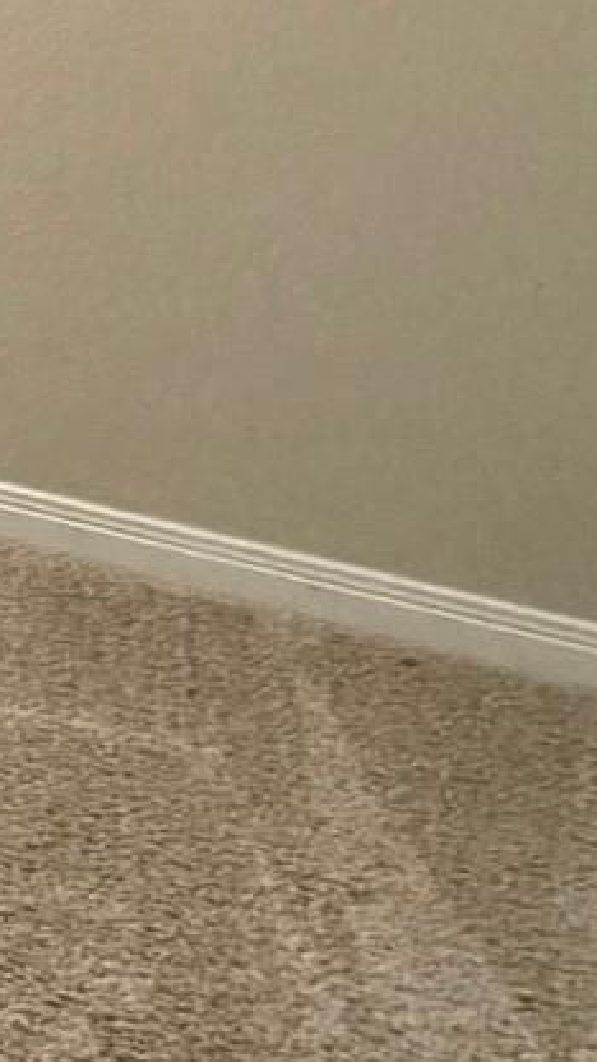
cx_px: -1033
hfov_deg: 11.6
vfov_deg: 25.1
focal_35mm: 75
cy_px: -255
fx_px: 2111
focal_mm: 2.22
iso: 200
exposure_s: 1/60
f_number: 2.2
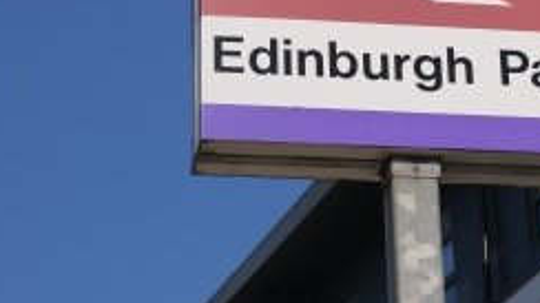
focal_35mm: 168
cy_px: -60
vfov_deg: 7.2
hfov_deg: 12.8
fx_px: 2404
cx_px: 394
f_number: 11
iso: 160
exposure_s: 1/640
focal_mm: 42
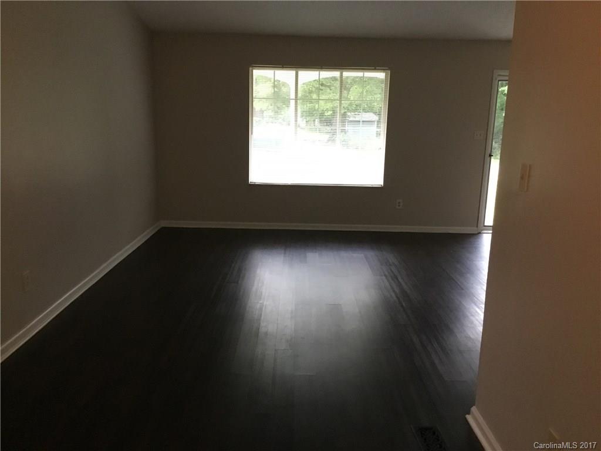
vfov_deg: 45.4
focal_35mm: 31
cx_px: 300
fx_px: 538
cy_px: 226
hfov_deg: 58.4
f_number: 2.4
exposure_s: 1/30
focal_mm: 3.3
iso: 250
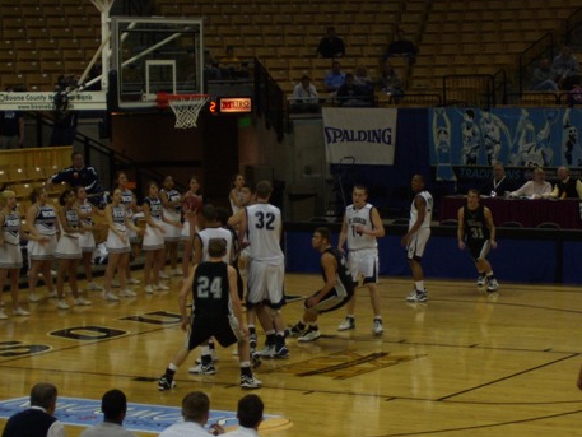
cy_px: 196
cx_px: 323
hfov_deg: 15.6
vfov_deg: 11.8
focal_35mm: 126
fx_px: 2119
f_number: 4.6
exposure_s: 1/90
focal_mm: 18
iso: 160
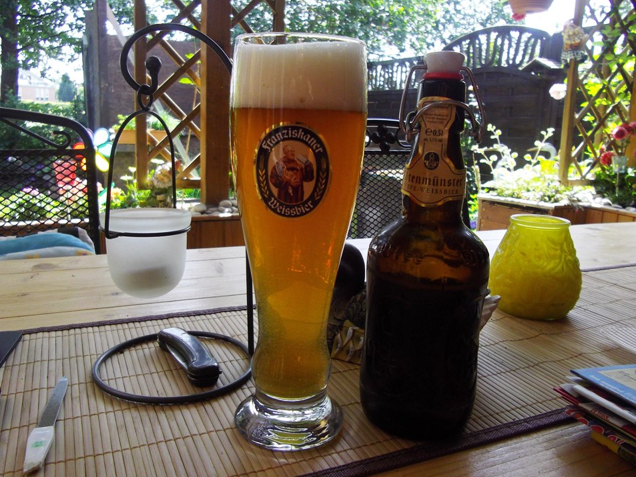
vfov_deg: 48.2
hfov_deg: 61.6
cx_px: 326
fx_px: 533
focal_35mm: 29
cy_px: 229
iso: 113
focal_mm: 4.9
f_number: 3.2
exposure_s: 1/125
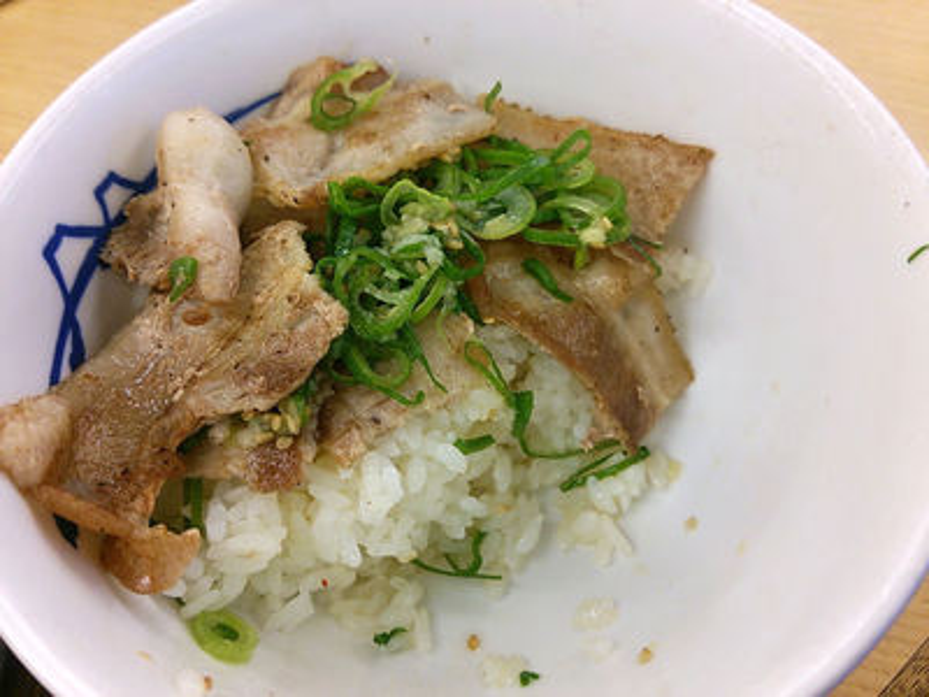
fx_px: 805
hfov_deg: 60.0
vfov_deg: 46.8
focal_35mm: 30
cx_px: 464
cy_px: 348
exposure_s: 1/104
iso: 40
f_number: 1.94
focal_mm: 4.06
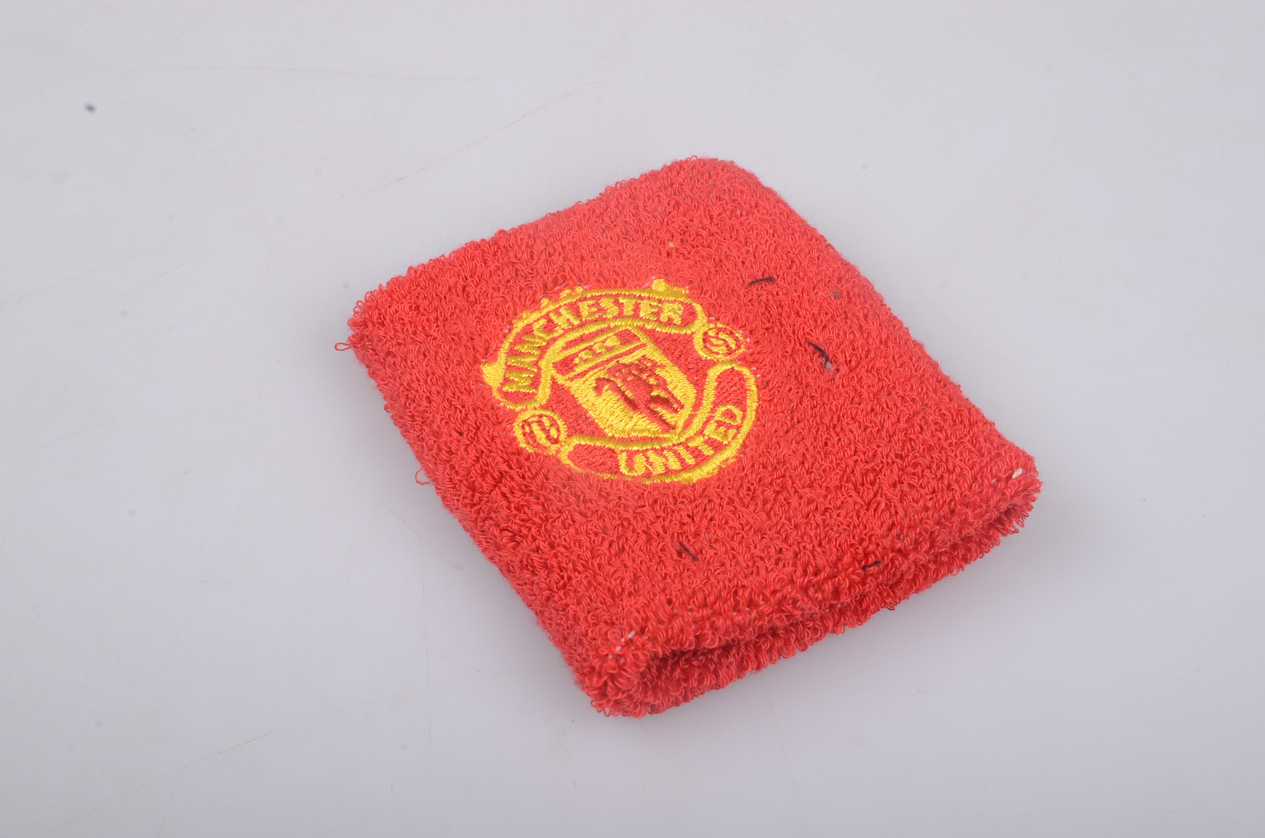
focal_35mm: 75
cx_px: 632
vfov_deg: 18.1
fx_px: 2630
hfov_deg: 27.0
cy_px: 419
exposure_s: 1/200
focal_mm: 50
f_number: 20
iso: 200
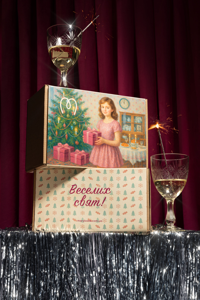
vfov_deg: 39.6
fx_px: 417
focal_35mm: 50
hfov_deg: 27.0
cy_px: 150
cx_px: 100
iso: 100
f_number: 16
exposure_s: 1/200
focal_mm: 50
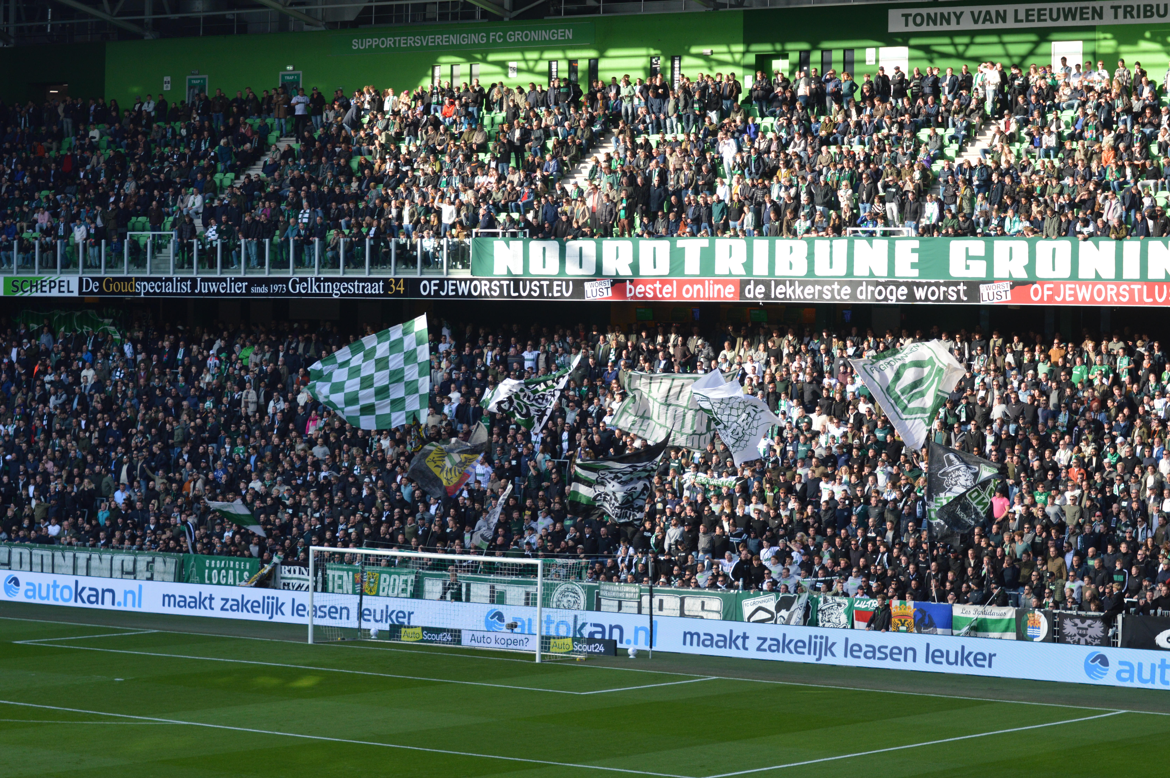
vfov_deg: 13.0
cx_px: 585
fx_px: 3409
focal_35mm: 105
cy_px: 389
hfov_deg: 19.5
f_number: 4.5
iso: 400
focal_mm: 70
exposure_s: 1/1000
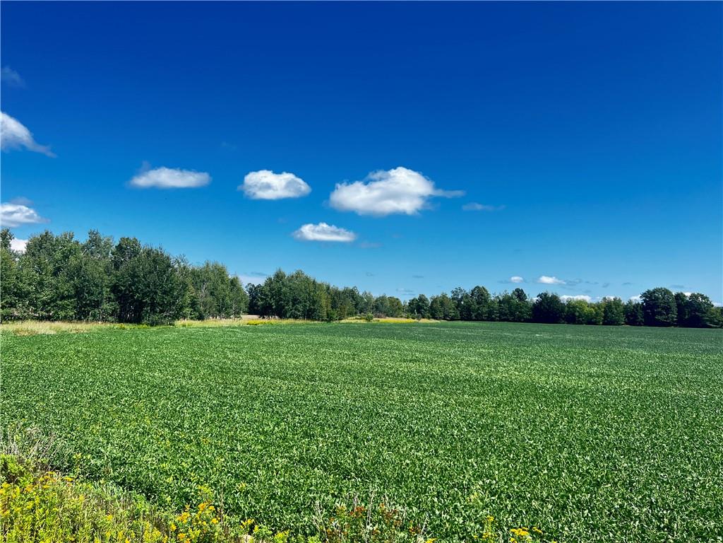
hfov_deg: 67.3
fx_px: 543
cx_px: 362
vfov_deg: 53.1
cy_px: 272
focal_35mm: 26
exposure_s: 1/1238
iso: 50
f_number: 1.5
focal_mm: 5.7
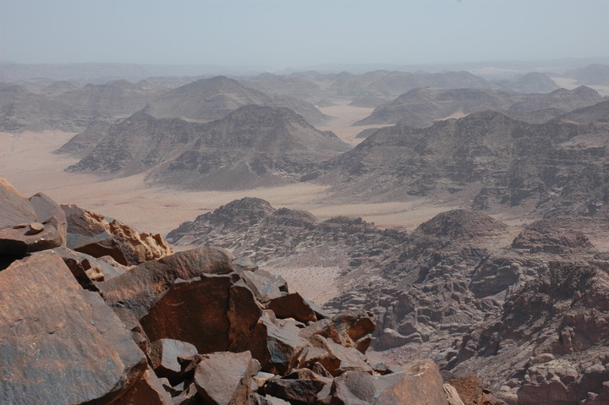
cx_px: 304
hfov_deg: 35.1
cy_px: 202
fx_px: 964
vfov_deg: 23.7
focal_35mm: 57
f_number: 10
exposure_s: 1/400
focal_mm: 38
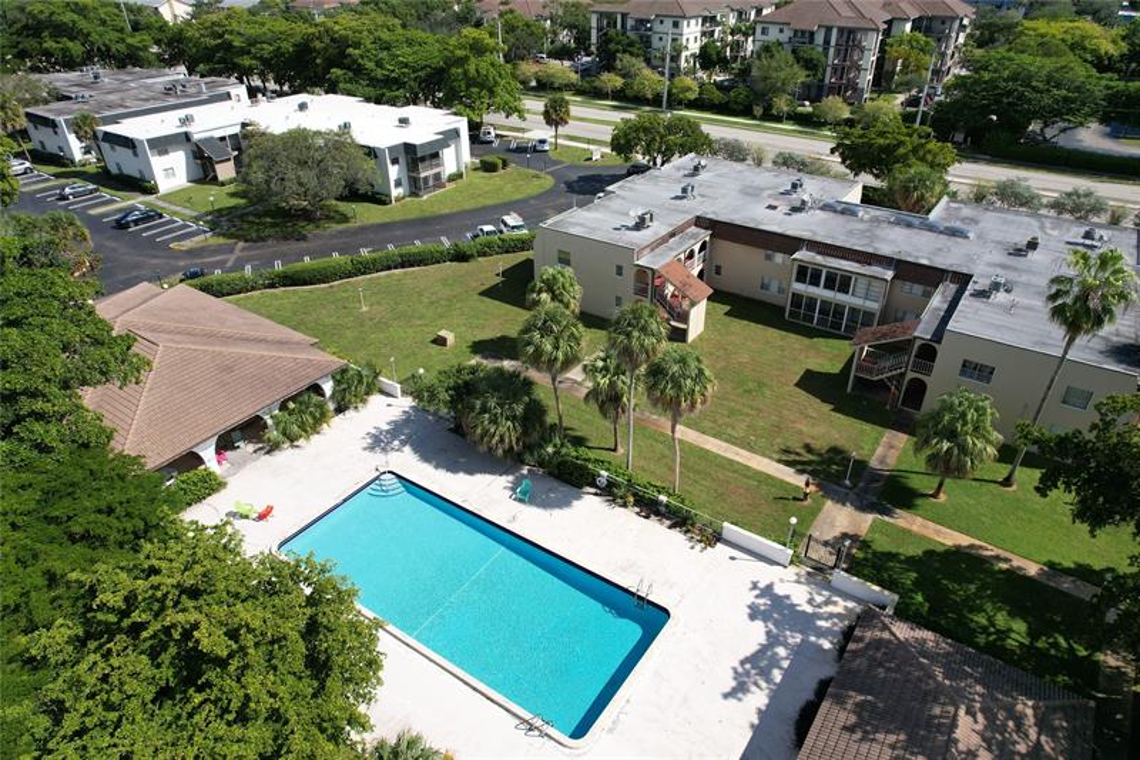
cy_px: 380
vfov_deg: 57.2
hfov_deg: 78.6
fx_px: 696
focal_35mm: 22
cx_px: 570
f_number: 2.8
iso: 100
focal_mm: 8.38
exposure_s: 1/2000
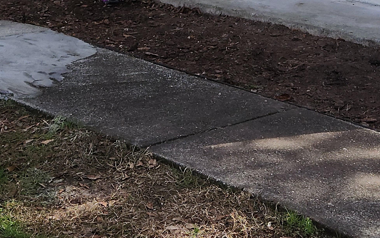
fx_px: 1056
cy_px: -169
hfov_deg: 20.3
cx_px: 261
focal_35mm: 102
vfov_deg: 12.0
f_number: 1.8
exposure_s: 1/952
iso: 20
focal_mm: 5.4
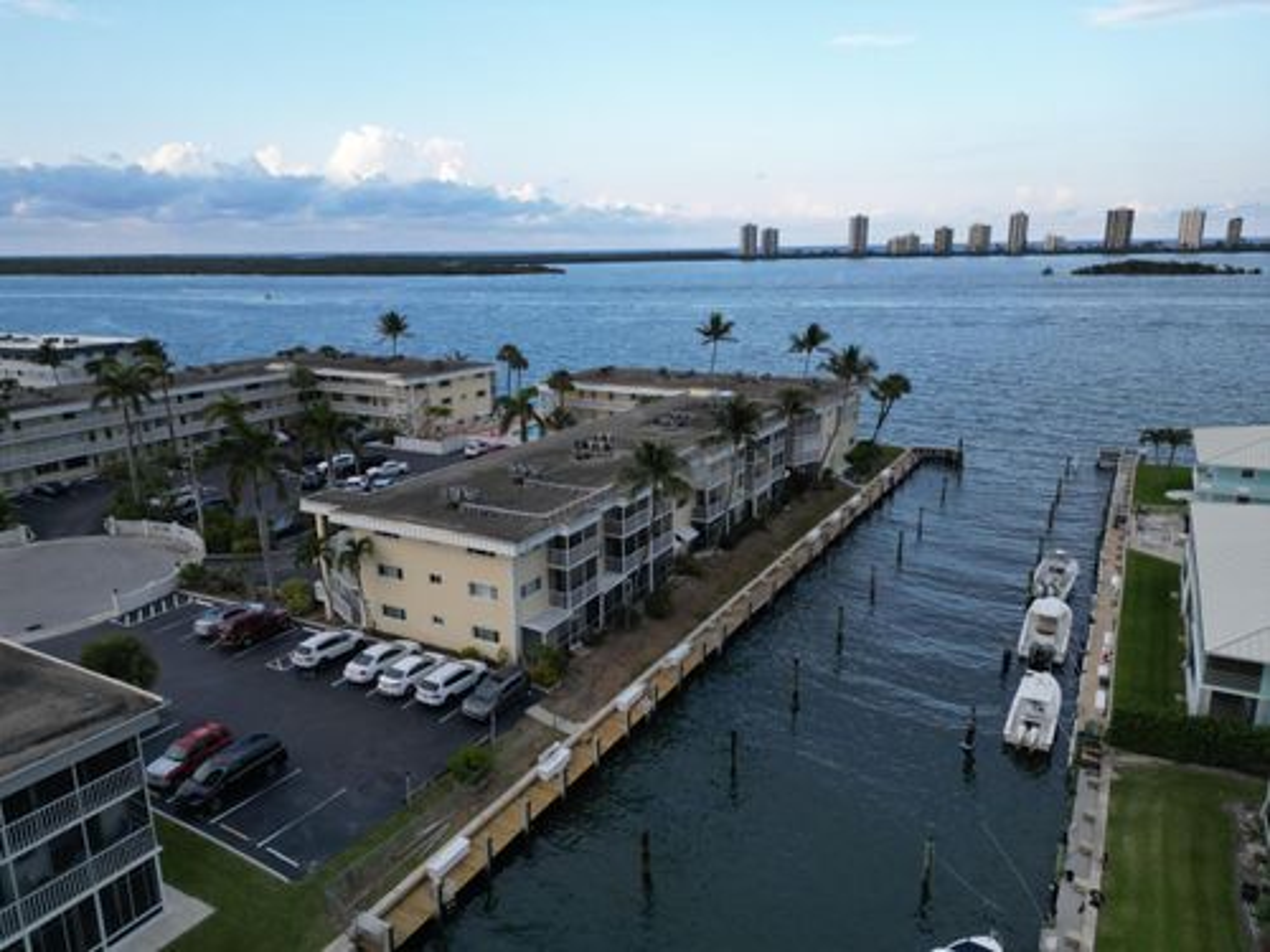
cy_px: 476
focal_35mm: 24
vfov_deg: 56.8
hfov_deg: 71.6
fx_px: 881
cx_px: 635
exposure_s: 1/640
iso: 100
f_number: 1.7
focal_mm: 6.72
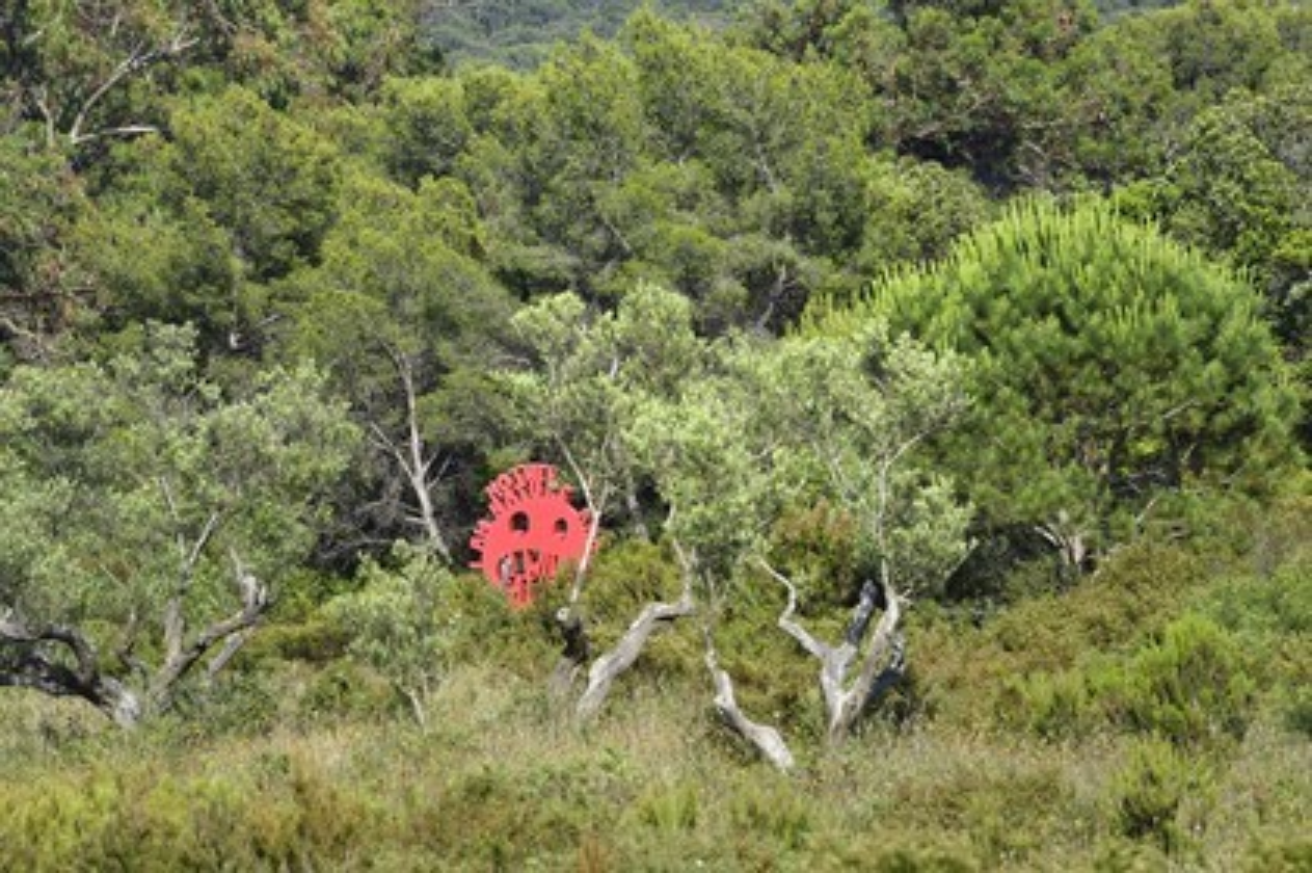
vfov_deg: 6.9
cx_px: 656
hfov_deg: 10.3
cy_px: 436
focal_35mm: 200
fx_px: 7283
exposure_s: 1/400
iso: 200
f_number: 8
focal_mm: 200
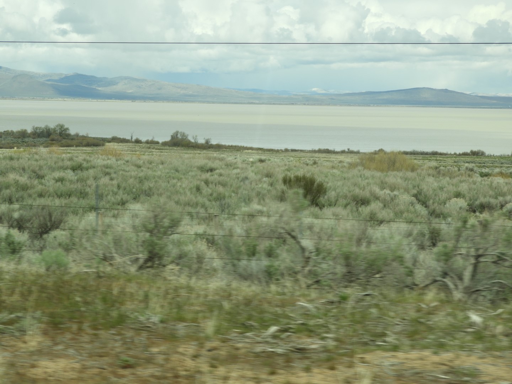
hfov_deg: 20.7
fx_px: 1405
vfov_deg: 15.6
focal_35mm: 95
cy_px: 192
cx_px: 256
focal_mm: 17
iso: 100
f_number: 4.8
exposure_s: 1/640
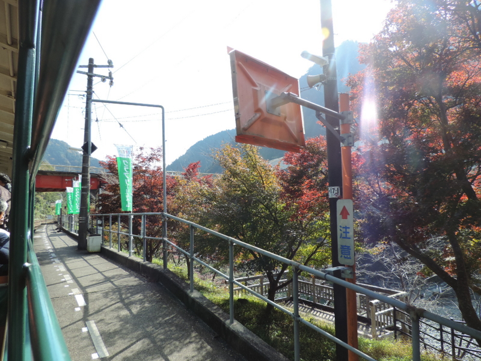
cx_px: 240
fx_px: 333
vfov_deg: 56.8
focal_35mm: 24
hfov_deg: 71.6
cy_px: 180
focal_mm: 4.3
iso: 80
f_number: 3
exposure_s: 1/400
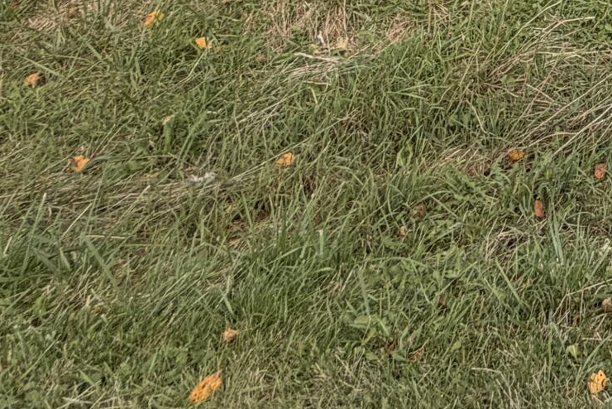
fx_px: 1003
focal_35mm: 59
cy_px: -504
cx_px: 1044
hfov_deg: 22.8
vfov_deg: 15.6
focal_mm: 2.22
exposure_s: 1/770
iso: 40
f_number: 2.2
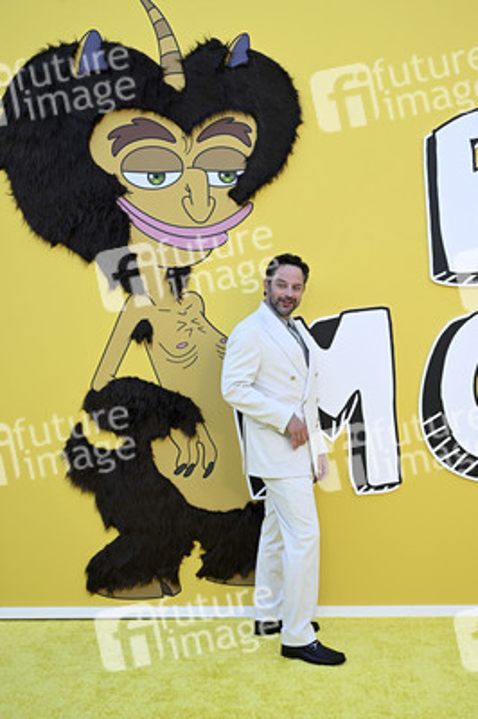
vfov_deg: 39.6
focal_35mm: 50
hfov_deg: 26.9
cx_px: 239
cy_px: 360
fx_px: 997
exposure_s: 1/200
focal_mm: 50
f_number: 7.1
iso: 640
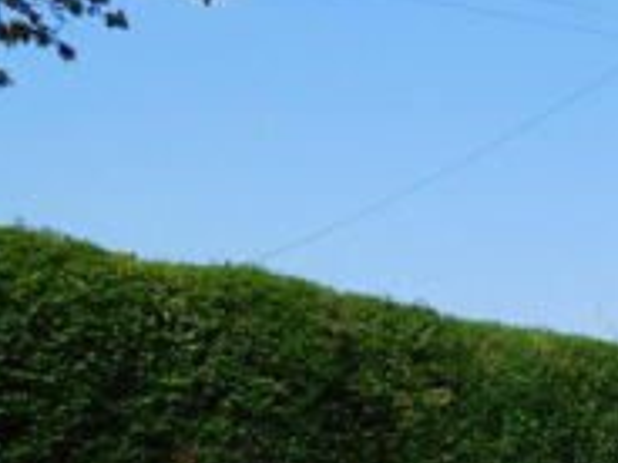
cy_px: 498
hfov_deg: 22.7
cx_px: 747
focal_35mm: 79
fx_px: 1410
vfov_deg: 18.0
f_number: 3.4
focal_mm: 4.5
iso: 125
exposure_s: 1/1250
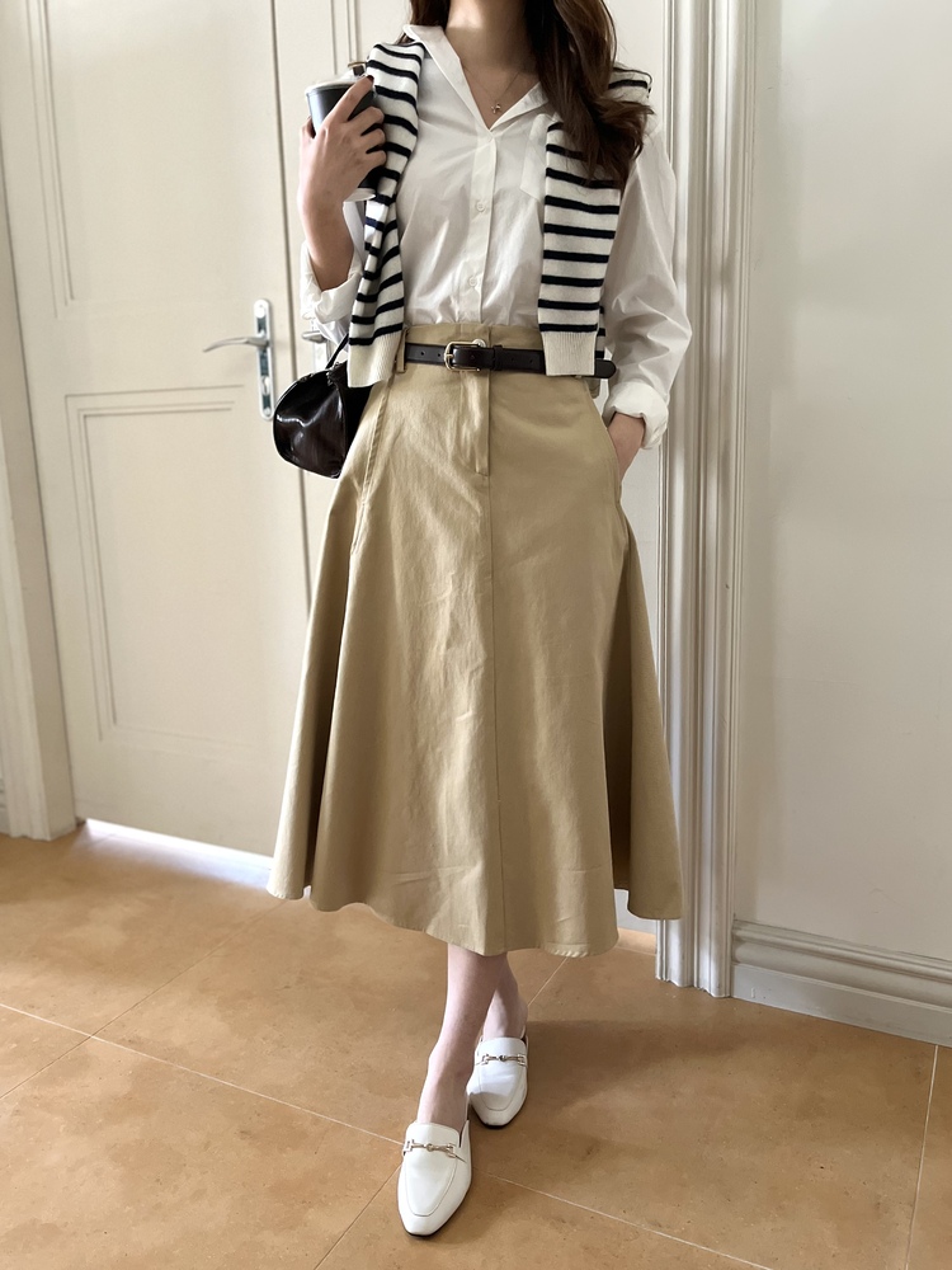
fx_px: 953
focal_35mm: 26
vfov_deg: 67.3
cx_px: 476
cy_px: 635
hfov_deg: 53.1
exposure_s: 1/55
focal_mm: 5.1
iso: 500
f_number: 1.6
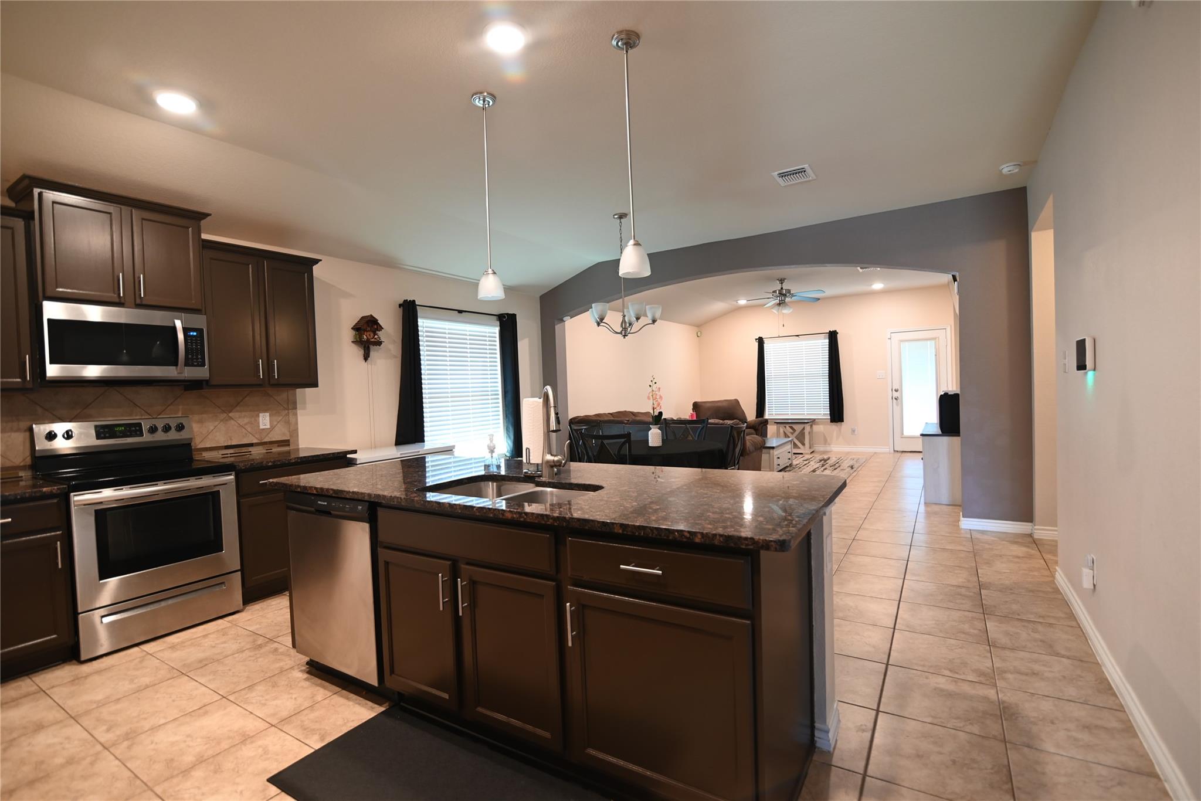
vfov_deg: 73.8
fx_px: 534
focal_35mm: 16
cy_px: 400
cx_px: 600
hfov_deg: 96.7
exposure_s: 1/30
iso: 640
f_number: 2.8
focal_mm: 16
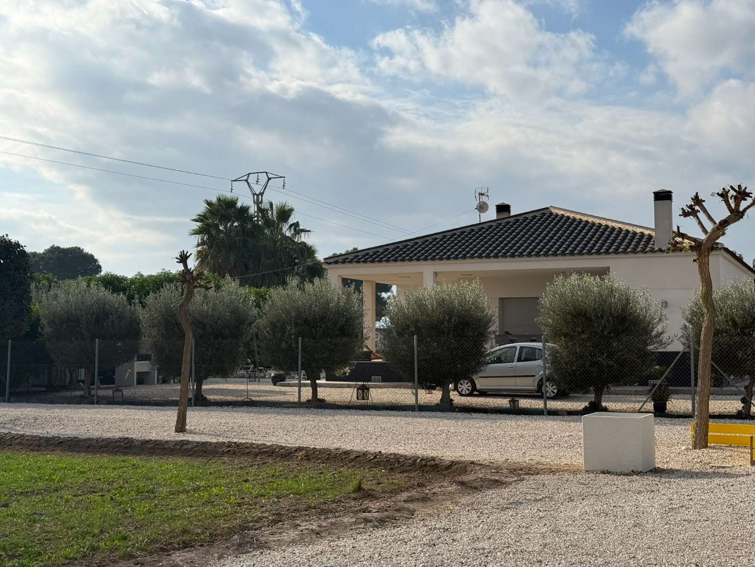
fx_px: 1047
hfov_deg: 39.7
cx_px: 378
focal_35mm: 48
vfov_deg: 30.3
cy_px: 284
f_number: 1.78
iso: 64
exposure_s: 1/9901
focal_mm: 6.76
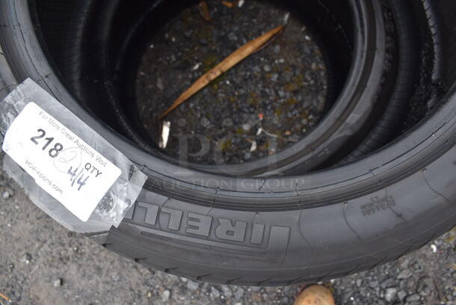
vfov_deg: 48.0
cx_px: 228
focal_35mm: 27
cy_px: 152
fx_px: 342
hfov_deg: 67.3
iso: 200
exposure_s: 1/200
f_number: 6.3
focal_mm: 18
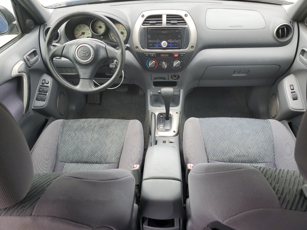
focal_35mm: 26
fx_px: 231
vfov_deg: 53.1
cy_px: 115
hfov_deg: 67.3
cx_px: 154
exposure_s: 1/141
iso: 50
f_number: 1.5
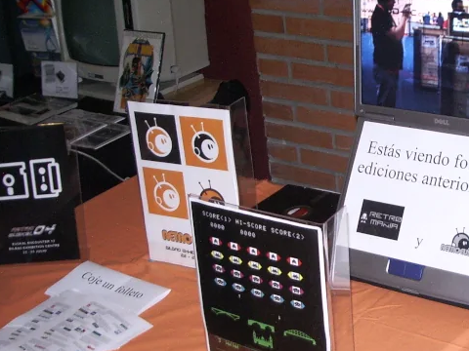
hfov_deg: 27.3
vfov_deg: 21.0
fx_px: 948
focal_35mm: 70
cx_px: 364
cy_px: 215
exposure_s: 1/15
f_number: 2.6
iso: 200
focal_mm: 5.8
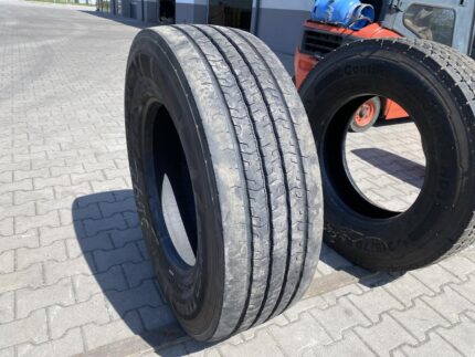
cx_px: 238
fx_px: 357
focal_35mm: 26
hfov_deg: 67.3
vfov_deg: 53.1
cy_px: 178
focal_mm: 4.25
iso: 32
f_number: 1.8
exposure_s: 1/1300
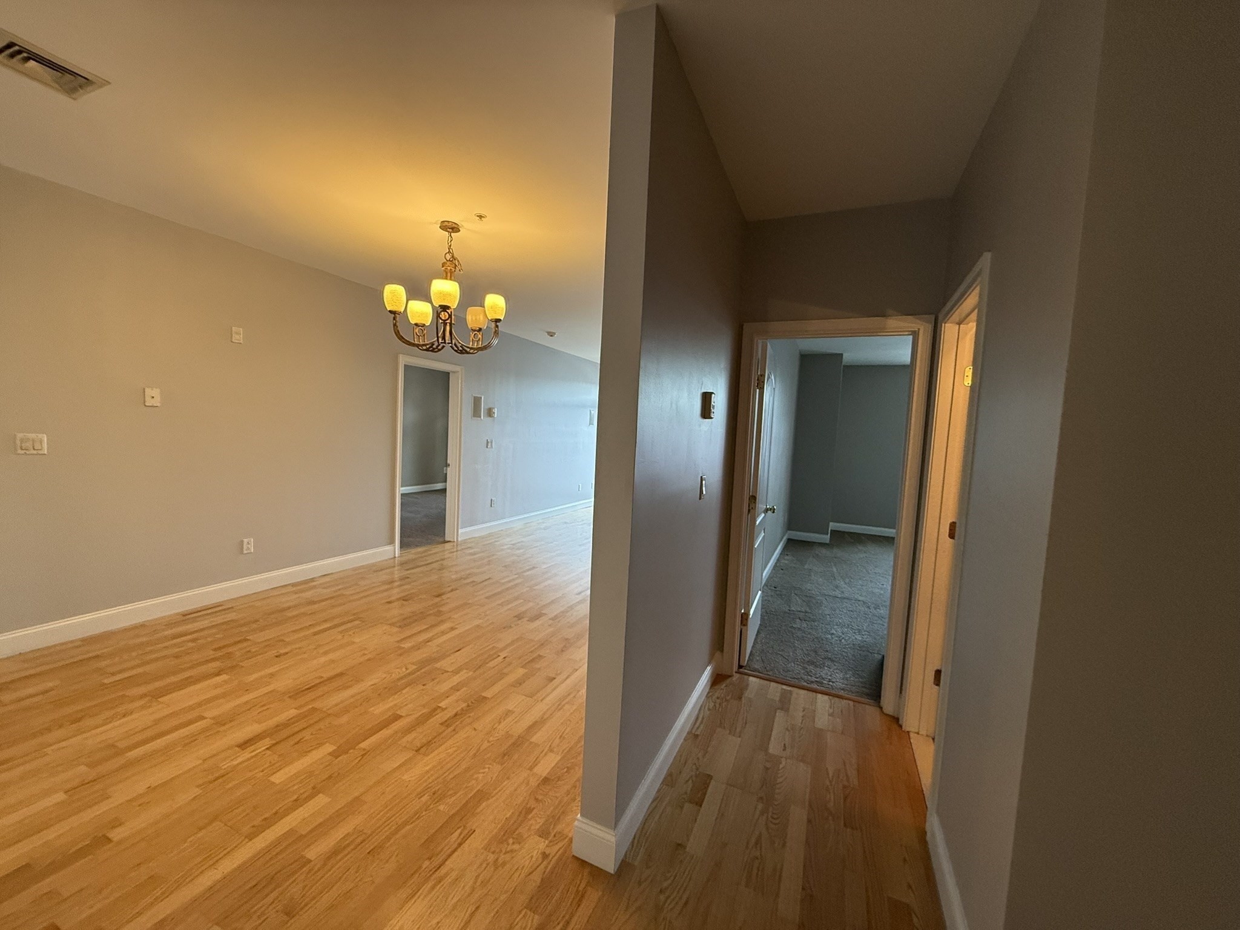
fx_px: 502
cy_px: 465
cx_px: 620
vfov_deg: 85.7
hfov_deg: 102.1
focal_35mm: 14
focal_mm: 2.22
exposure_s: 1/120
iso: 320
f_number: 2.2
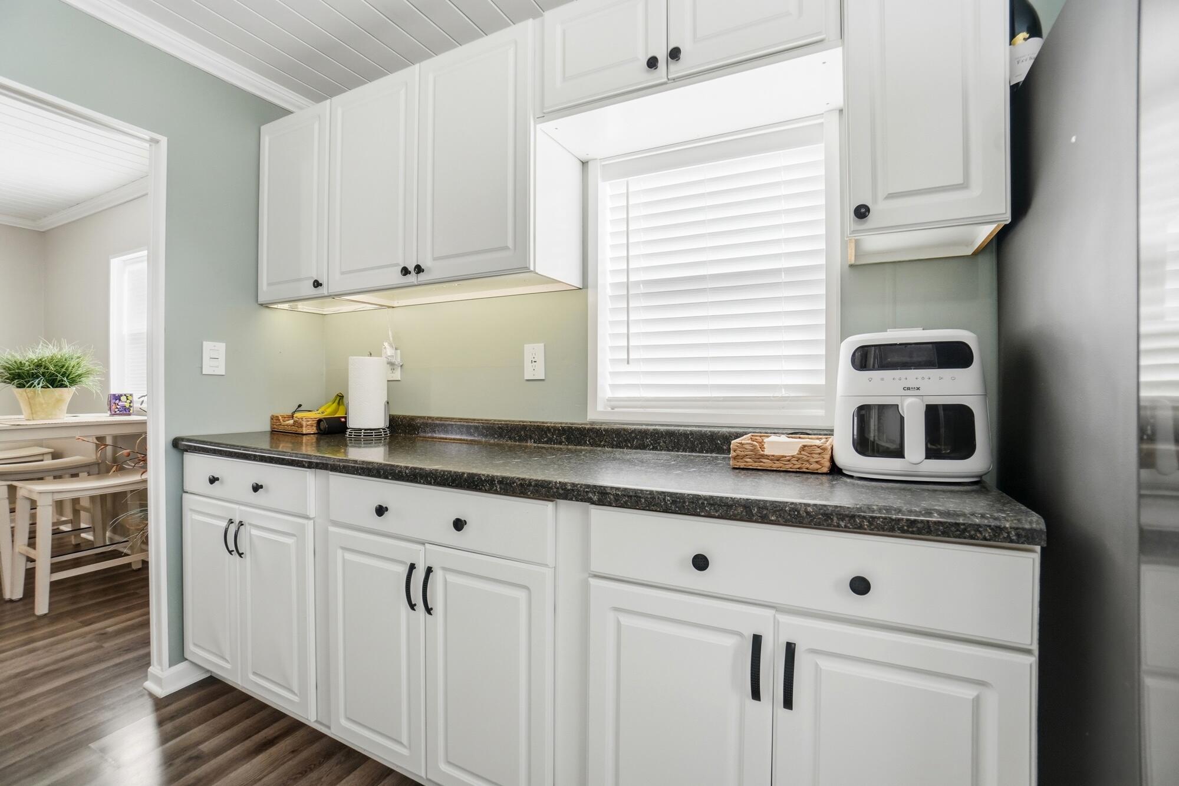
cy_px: 393
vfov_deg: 77.3
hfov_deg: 100.4
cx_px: 590
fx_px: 491
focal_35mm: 15
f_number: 5.6
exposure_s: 1/800
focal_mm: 10
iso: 100
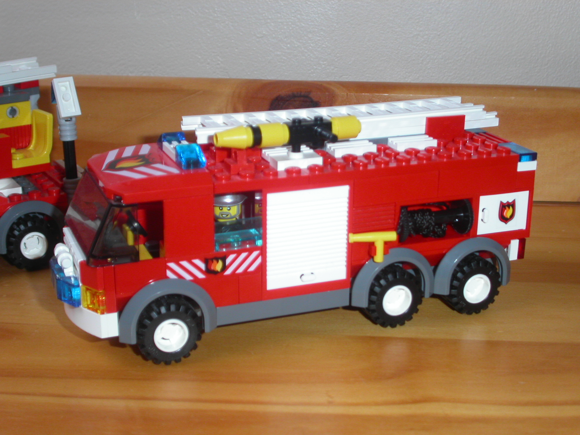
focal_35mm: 55
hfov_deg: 34.9
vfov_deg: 26.6
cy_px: 218
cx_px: 290
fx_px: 922
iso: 100
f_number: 3.5
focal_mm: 11.3
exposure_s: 1/45
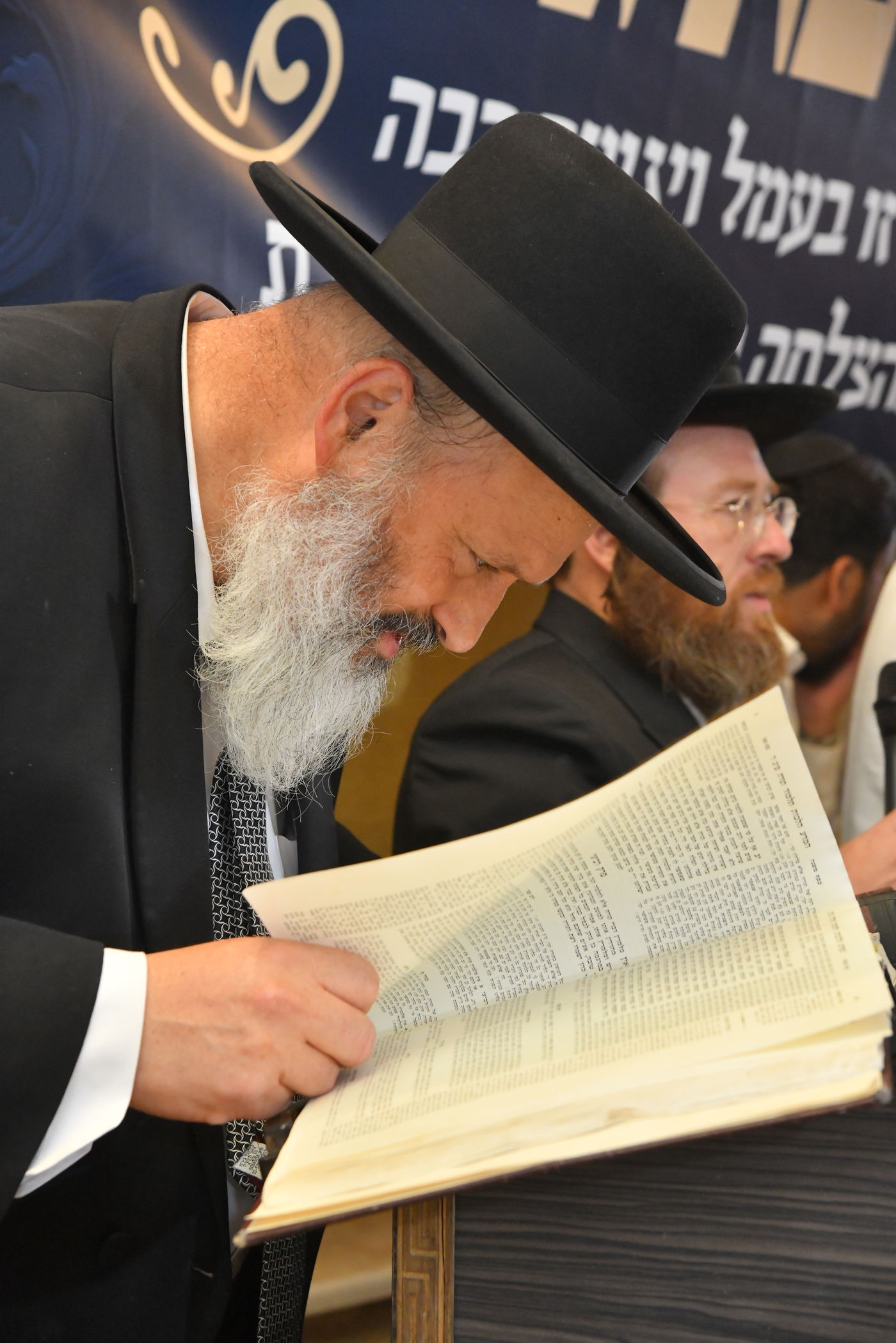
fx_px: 2912
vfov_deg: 26.0
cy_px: 672
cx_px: 448
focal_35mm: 78
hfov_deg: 17.5
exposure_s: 1/200
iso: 3200
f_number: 6.3
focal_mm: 78
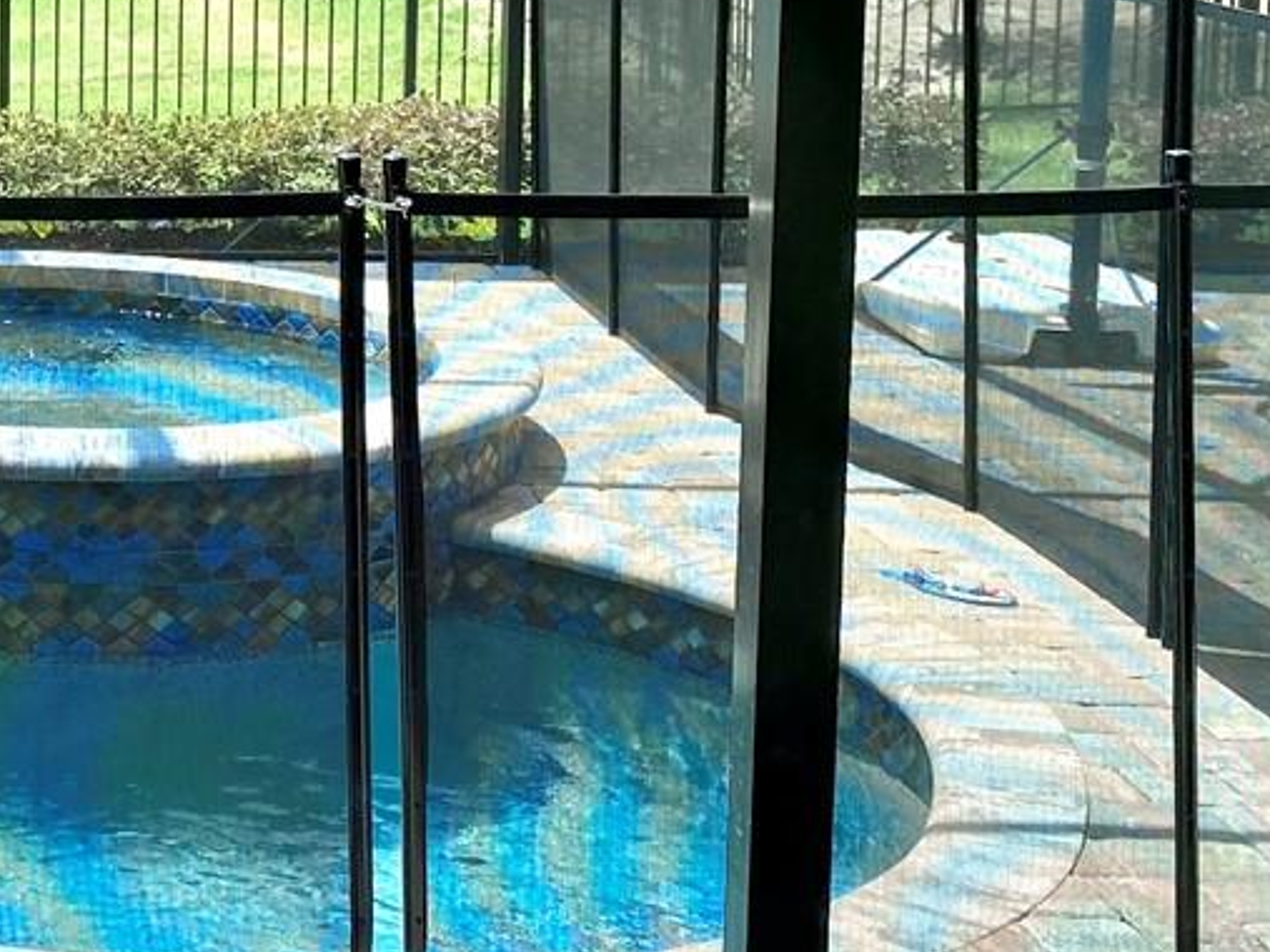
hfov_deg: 21.5
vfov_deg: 17.7
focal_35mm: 82
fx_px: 3008
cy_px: 63
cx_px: -403
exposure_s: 1/1147
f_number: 1.8
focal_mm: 4.25
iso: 32
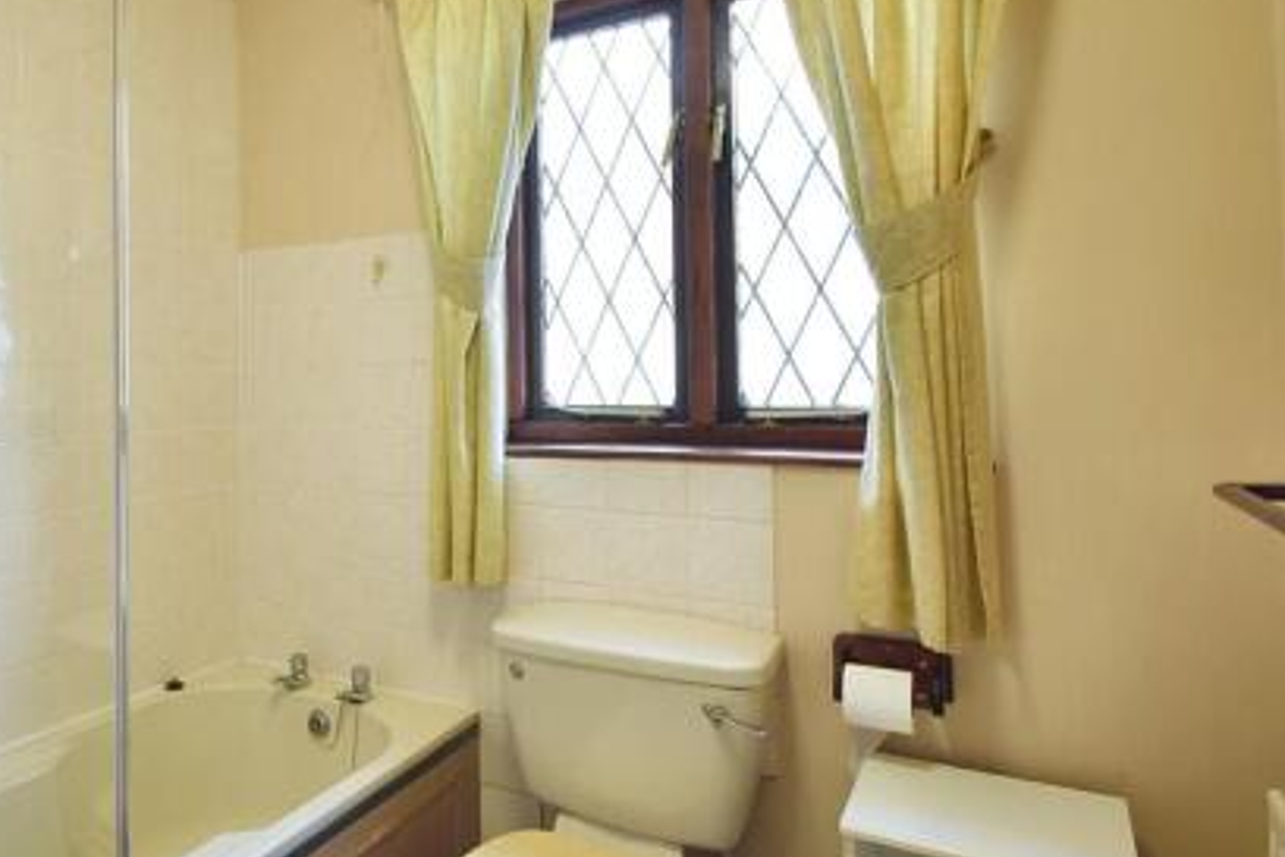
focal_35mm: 24
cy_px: 363
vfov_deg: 53.0
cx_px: 357
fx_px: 857
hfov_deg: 69.9
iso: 100
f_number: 4.5
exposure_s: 1/40
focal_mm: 10
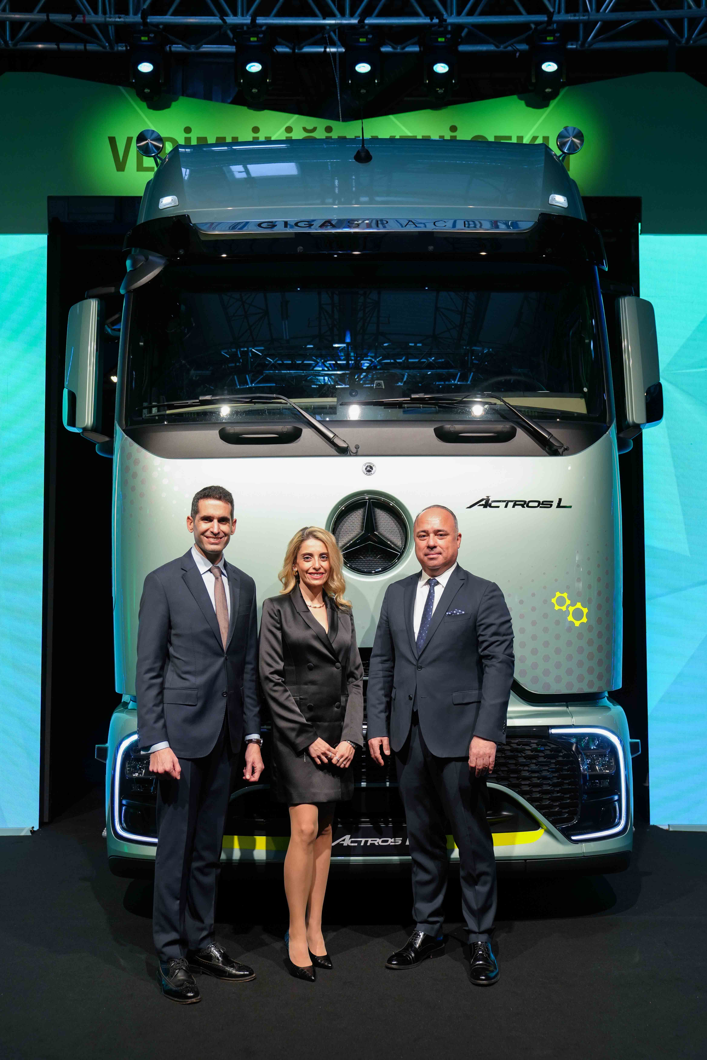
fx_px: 1060
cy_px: 530
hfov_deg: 36.9
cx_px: 354
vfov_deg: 53.1
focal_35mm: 36
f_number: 3.5
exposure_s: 1/200
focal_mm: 36
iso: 1250
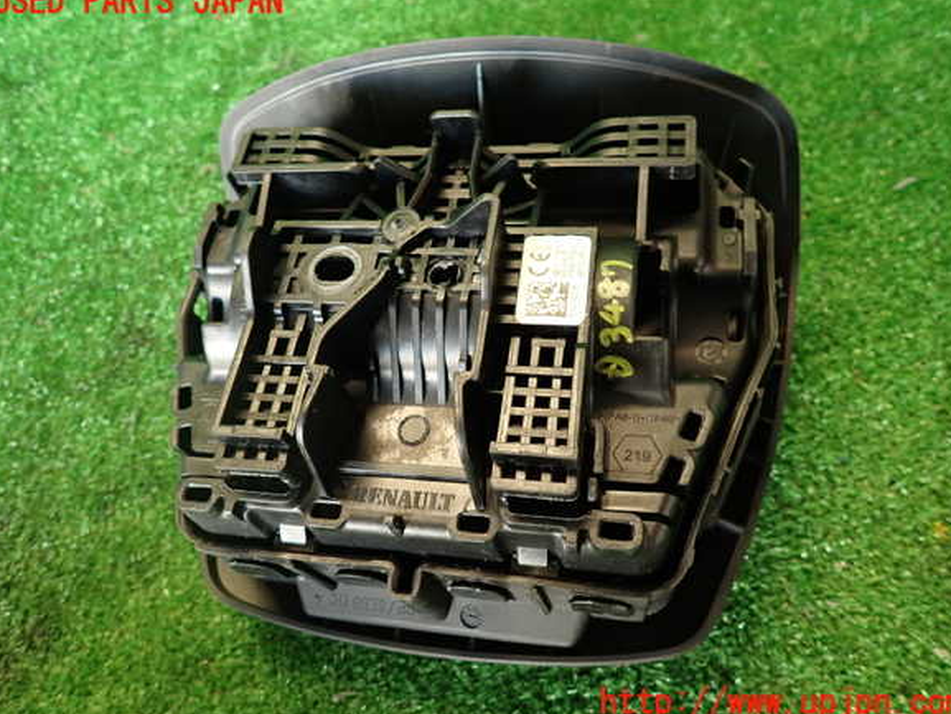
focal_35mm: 26
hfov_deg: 67.3
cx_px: 478
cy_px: 353
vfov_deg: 53.1
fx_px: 714
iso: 250
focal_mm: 4.5
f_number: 2
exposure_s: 1/30
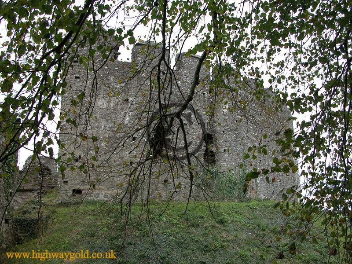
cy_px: 132
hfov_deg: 44.8
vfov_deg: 34.3
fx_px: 427
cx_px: 176
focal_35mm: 42
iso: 100
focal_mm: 10.7
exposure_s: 1/95.8
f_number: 3.7
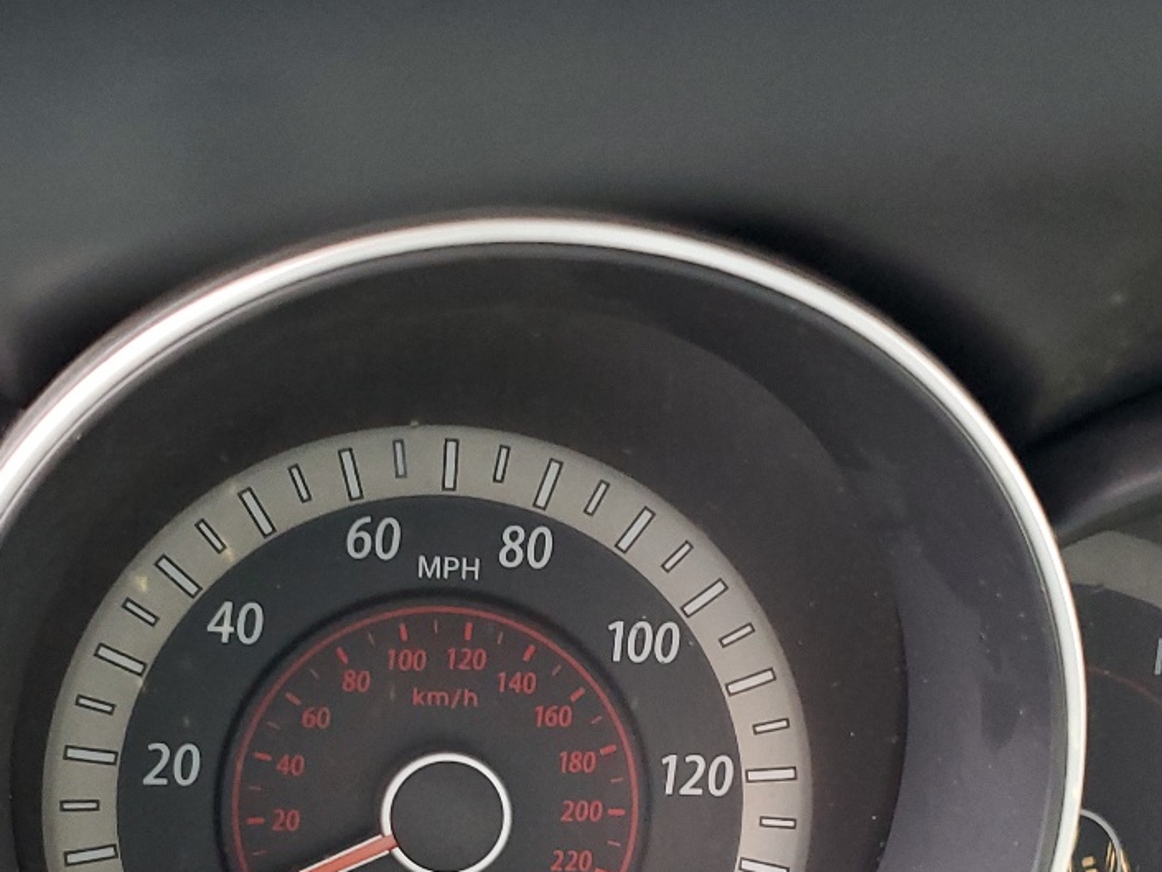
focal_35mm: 59
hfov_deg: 32.7
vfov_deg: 23.9
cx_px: 509
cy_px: 841
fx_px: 1981
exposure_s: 1/60.2
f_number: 1.5
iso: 134
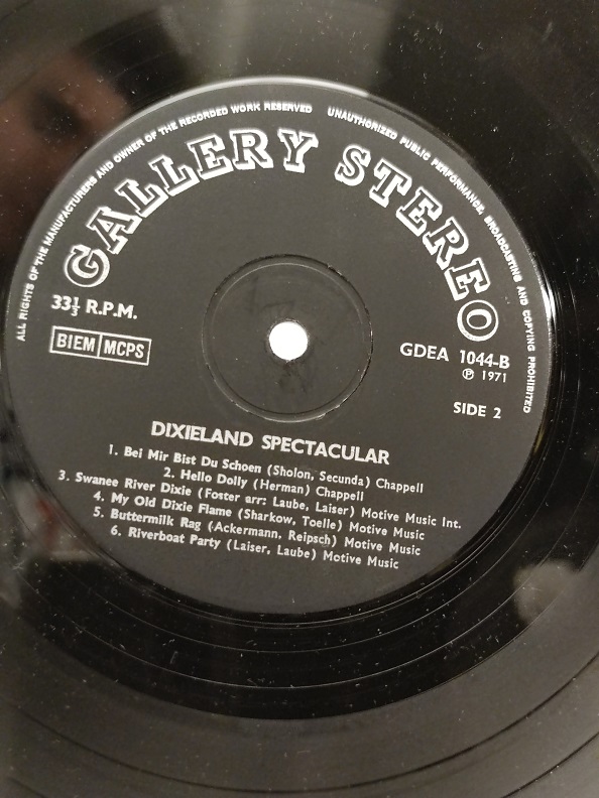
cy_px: 399
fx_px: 1107
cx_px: 300
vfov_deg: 39.7
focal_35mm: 48
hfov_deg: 30.3
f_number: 1.69
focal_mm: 6.72
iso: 1382
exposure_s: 1/60
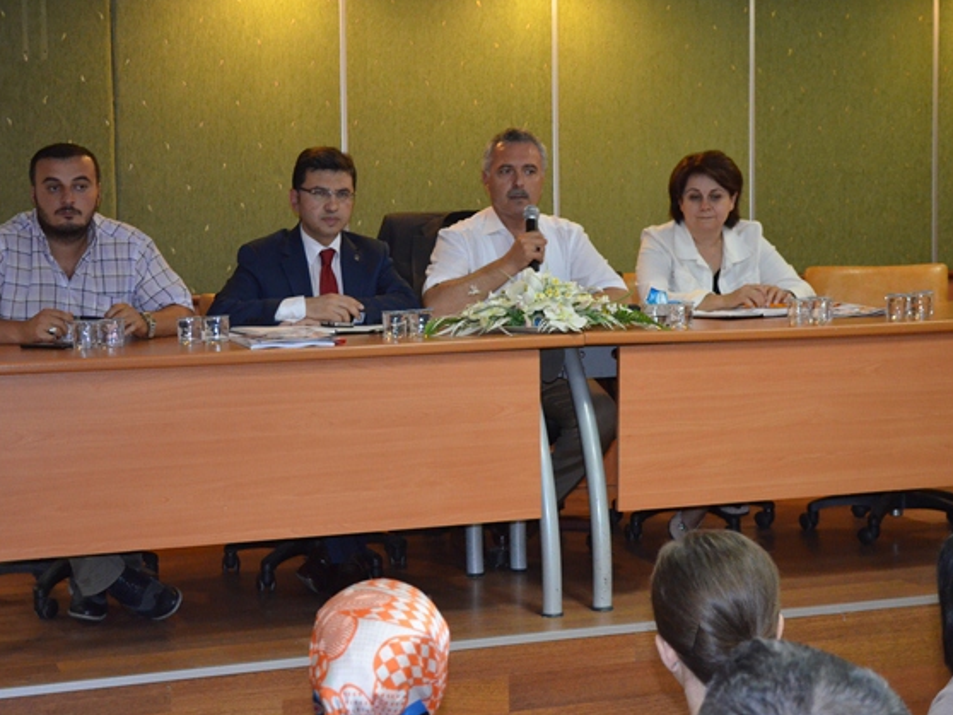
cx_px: 418
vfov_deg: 22.3
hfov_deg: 29.4
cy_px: 358
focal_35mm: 66
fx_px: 1818
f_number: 5.3
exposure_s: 1/60
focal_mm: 40
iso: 3200
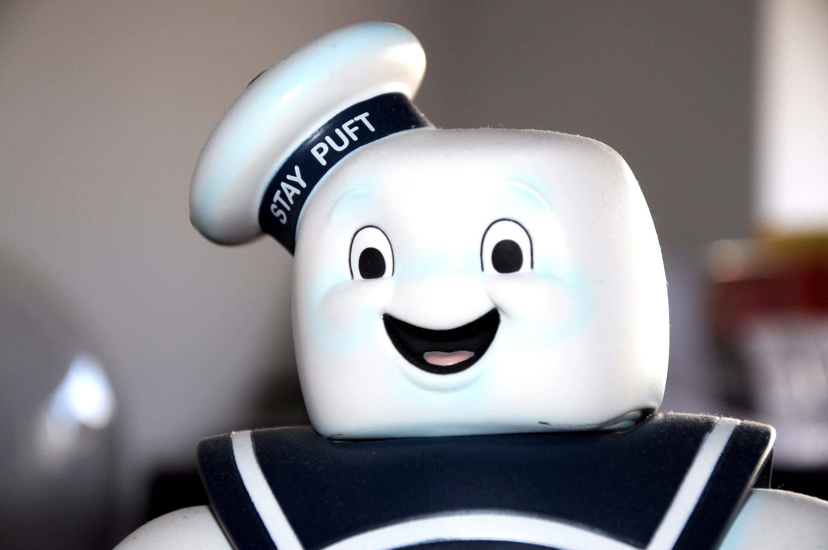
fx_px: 2757
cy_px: 275
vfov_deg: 11.4
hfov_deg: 17.1
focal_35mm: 120
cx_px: 414
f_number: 5.3
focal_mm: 80
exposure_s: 1/60
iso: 200
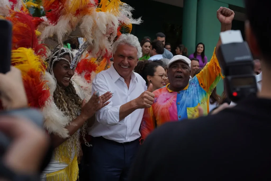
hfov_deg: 46.4
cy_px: 90
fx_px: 316
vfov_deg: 31.9
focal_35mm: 42
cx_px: 136
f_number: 4.5
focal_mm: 42
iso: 160
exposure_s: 1/400
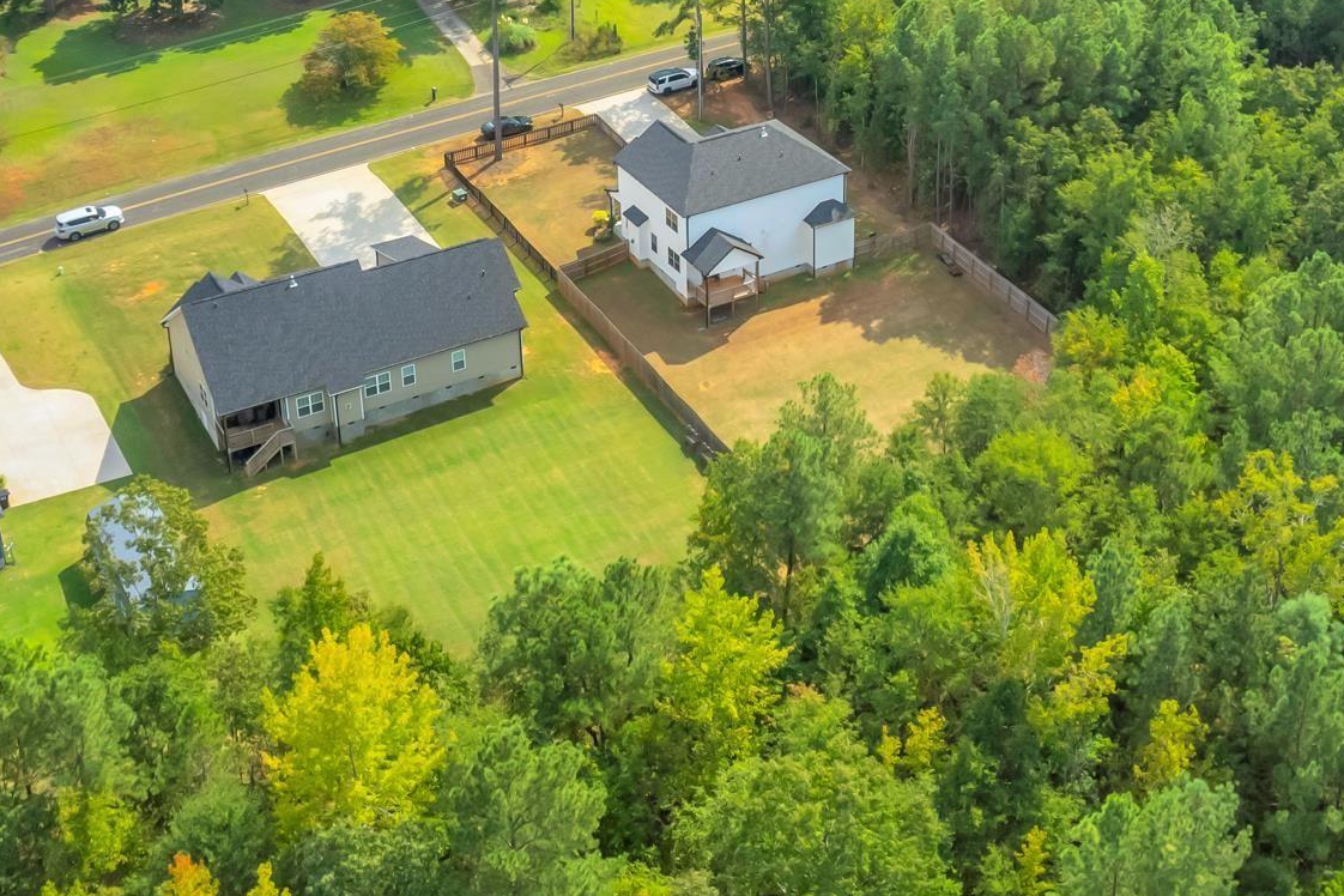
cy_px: 27
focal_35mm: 49
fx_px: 1829
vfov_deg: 26.3
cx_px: 777
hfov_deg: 40.2
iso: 100
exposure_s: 1/240
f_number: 2.8
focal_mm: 8.38
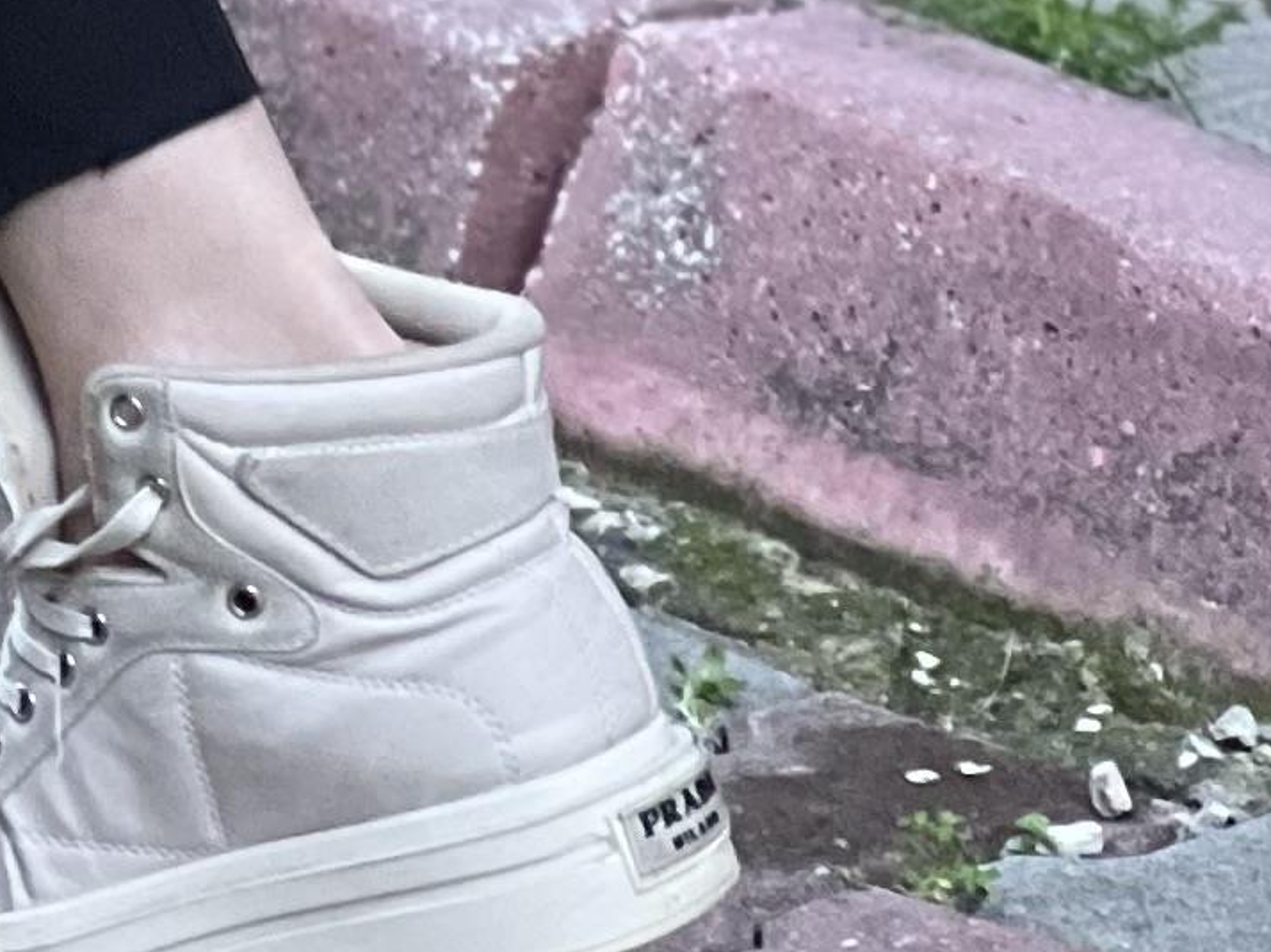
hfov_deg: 4.6
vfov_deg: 3.3
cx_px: -7
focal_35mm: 435
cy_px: -2347
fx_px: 15967
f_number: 2.8
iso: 250
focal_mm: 9
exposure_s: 1/40
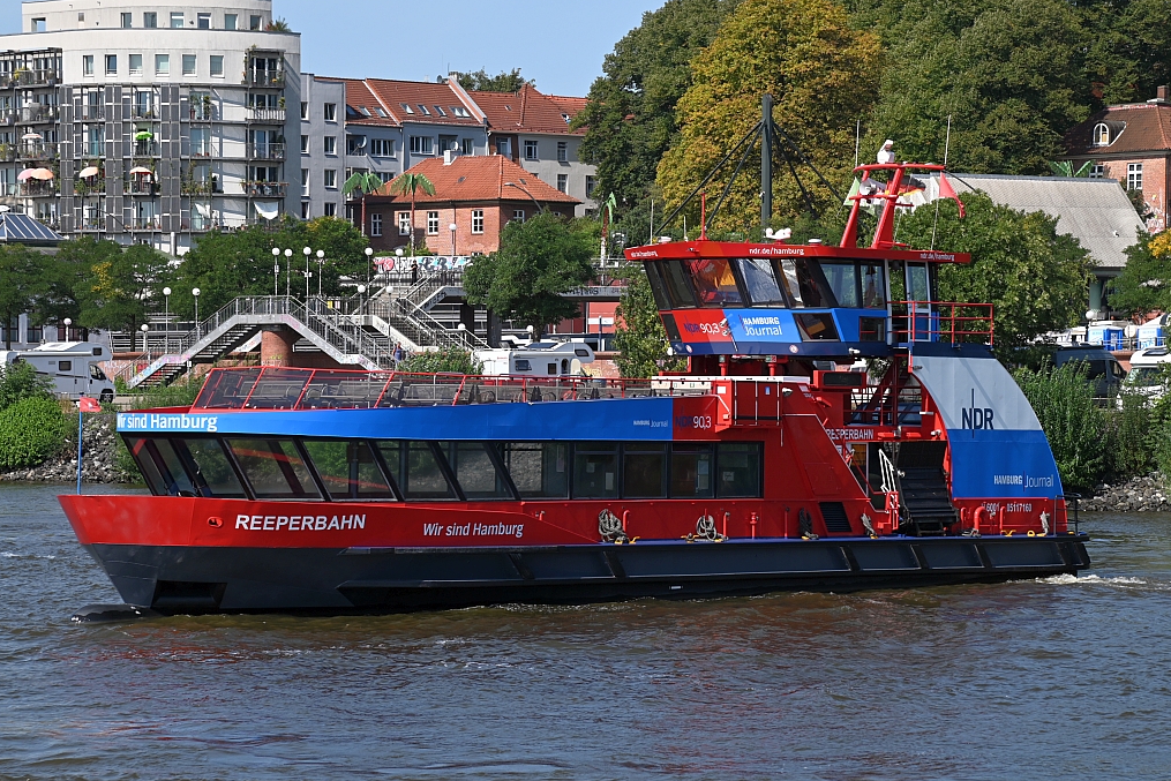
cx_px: 583
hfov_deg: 19.3
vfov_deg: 12.9
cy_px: 387
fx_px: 3448
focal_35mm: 106
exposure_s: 1/320
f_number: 7.1
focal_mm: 105
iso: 100
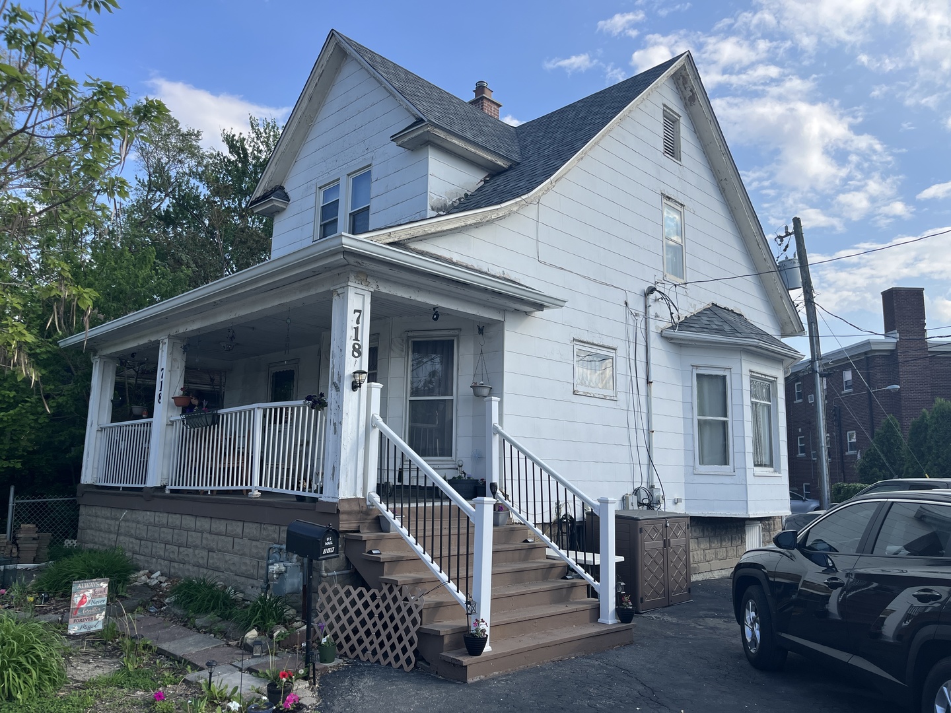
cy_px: 356
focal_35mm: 26
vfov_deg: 53.1
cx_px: 476
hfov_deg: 67.3
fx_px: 714
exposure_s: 1/2062
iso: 50
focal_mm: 5.1
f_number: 1.6
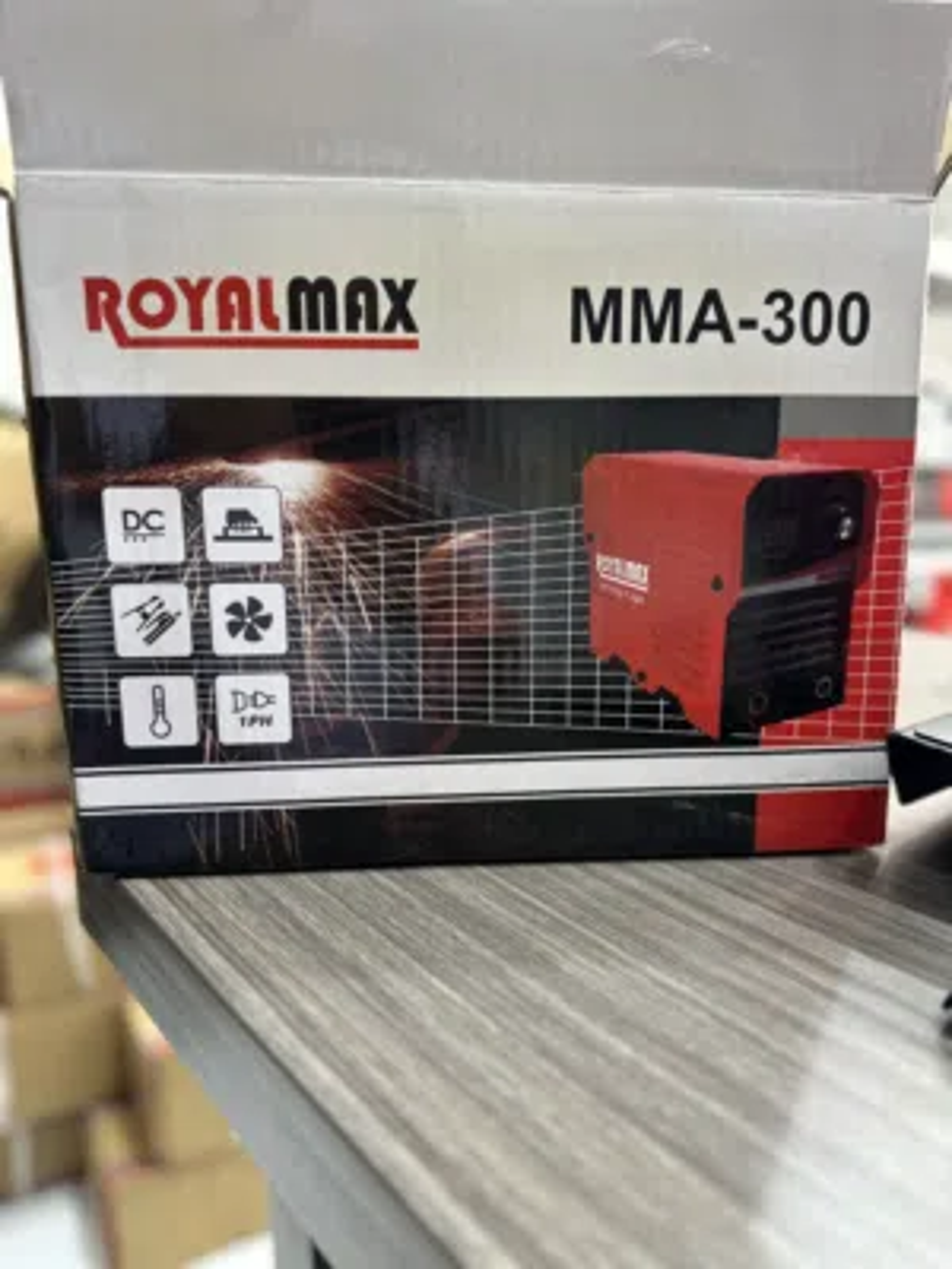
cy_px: 634
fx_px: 880
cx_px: 476
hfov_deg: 56.8
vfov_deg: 71.6
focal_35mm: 24
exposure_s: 1/50
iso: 125
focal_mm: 6.86
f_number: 1.78
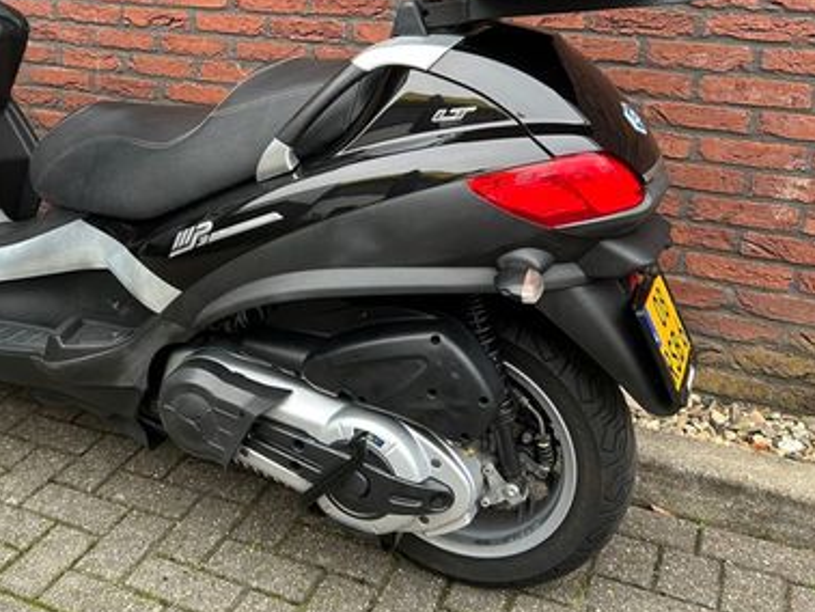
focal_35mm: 44
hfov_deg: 42.0
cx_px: 237
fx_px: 1037
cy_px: 138
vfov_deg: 32.2
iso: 80
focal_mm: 5.7
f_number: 1.5
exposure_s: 1/121
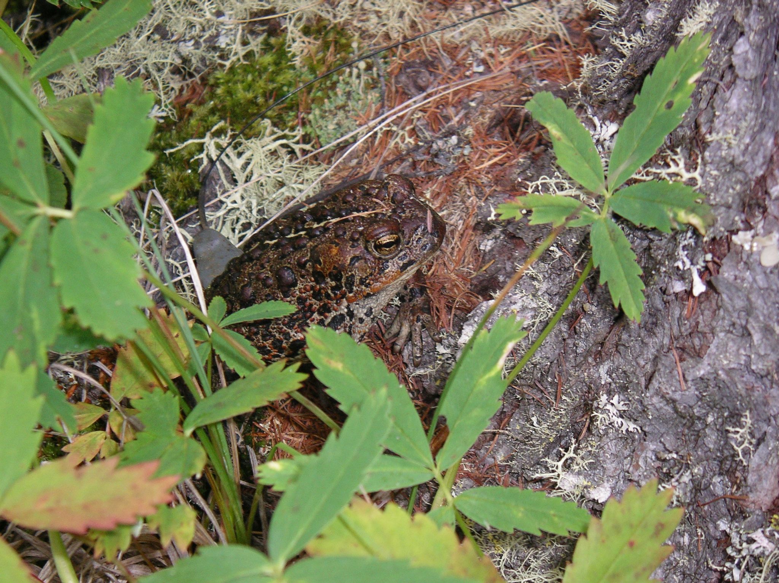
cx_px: 390
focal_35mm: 104
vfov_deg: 14.2
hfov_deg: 18.9
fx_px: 2338
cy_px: 292
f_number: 3.9
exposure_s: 1/125
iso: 100
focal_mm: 16
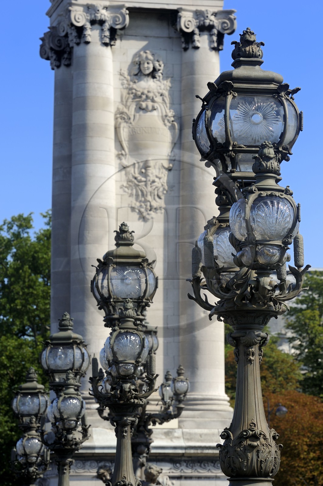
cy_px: 243
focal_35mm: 155
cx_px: 162
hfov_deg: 8.8
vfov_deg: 13.3
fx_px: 2089
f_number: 11
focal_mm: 155
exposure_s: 1/160
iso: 200
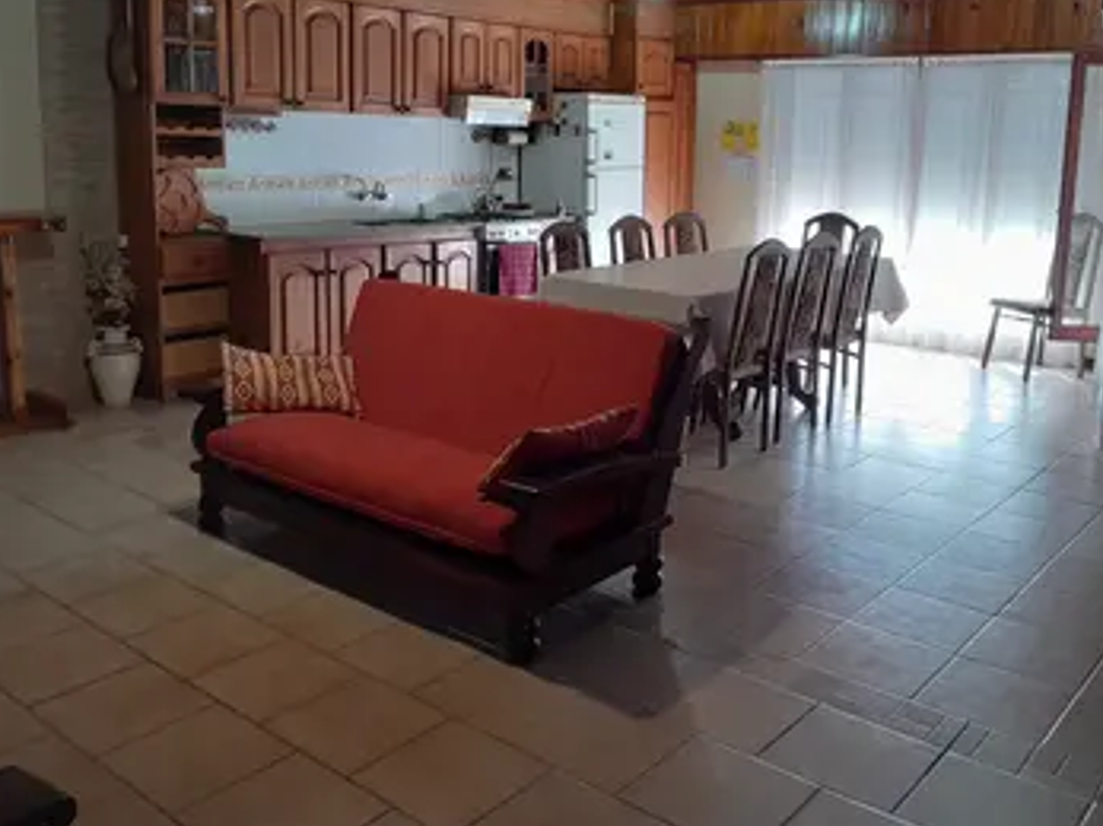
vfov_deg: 42.6
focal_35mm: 33
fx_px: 1051
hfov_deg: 55.3
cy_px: 311
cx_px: 588
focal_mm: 3.98
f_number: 1.8
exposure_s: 1/60
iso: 320
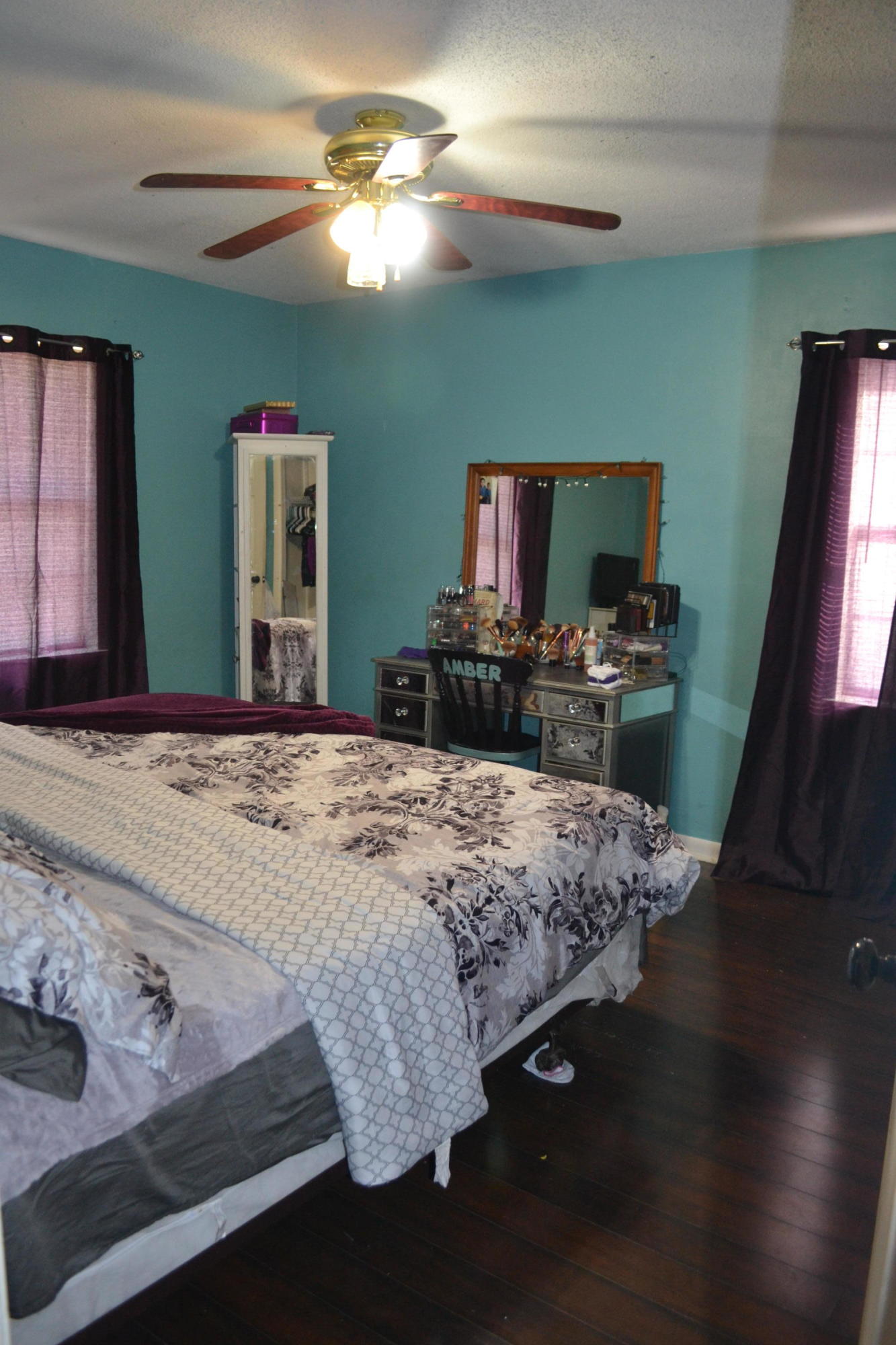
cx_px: 448
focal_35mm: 27
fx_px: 1008
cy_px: 672
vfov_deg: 67.4
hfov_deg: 47.9
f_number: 3.5
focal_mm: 18
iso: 1100
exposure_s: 1/60
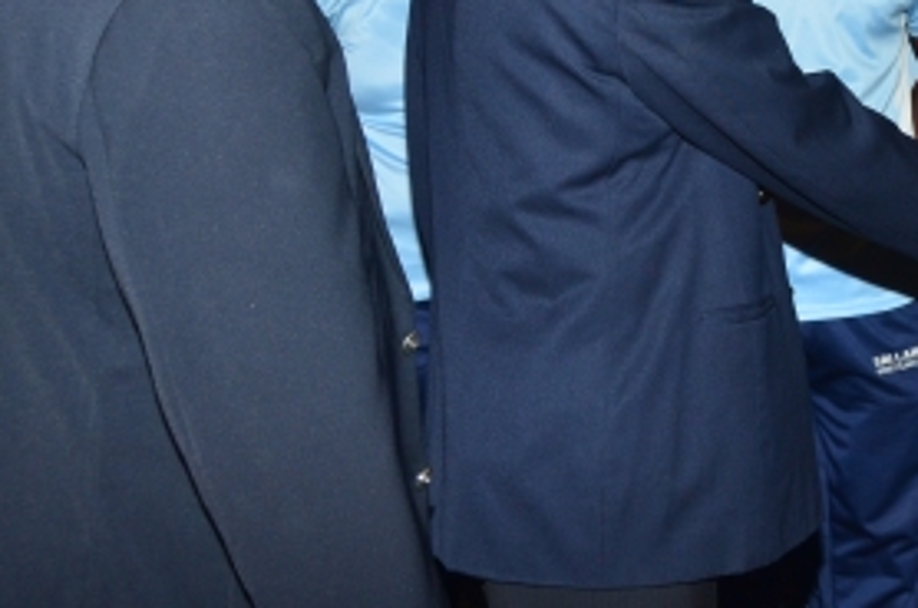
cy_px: 51
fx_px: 2112
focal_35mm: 83
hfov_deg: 22.9
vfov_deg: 16.2
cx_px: 1047
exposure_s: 1/80
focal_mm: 22
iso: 500
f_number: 5
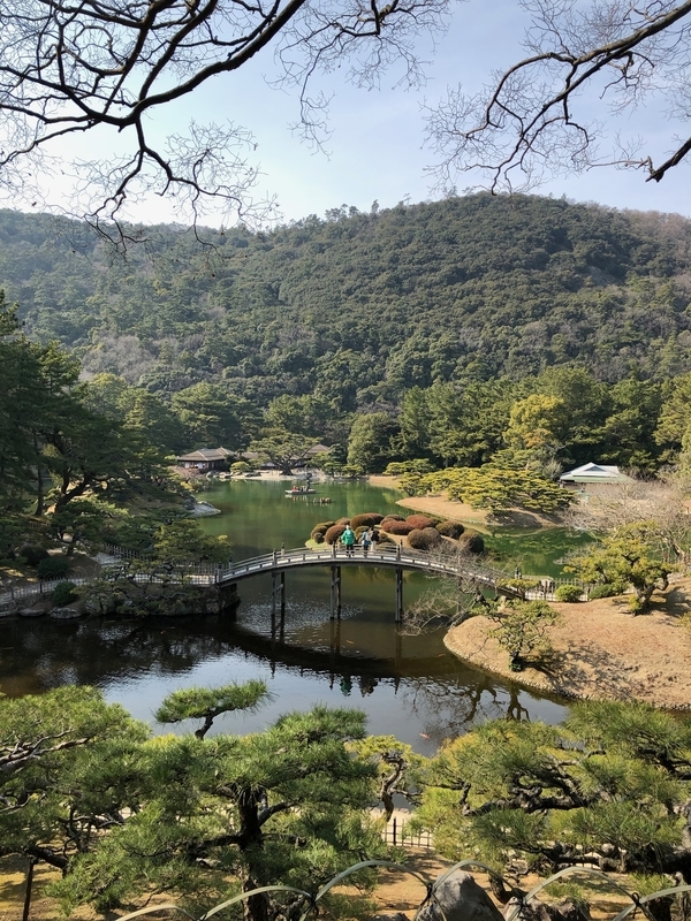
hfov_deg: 49.7
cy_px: 460
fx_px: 745
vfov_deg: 63.4
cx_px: 346
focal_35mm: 28
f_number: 1.8
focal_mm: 3.99
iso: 20
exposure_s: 1/1043
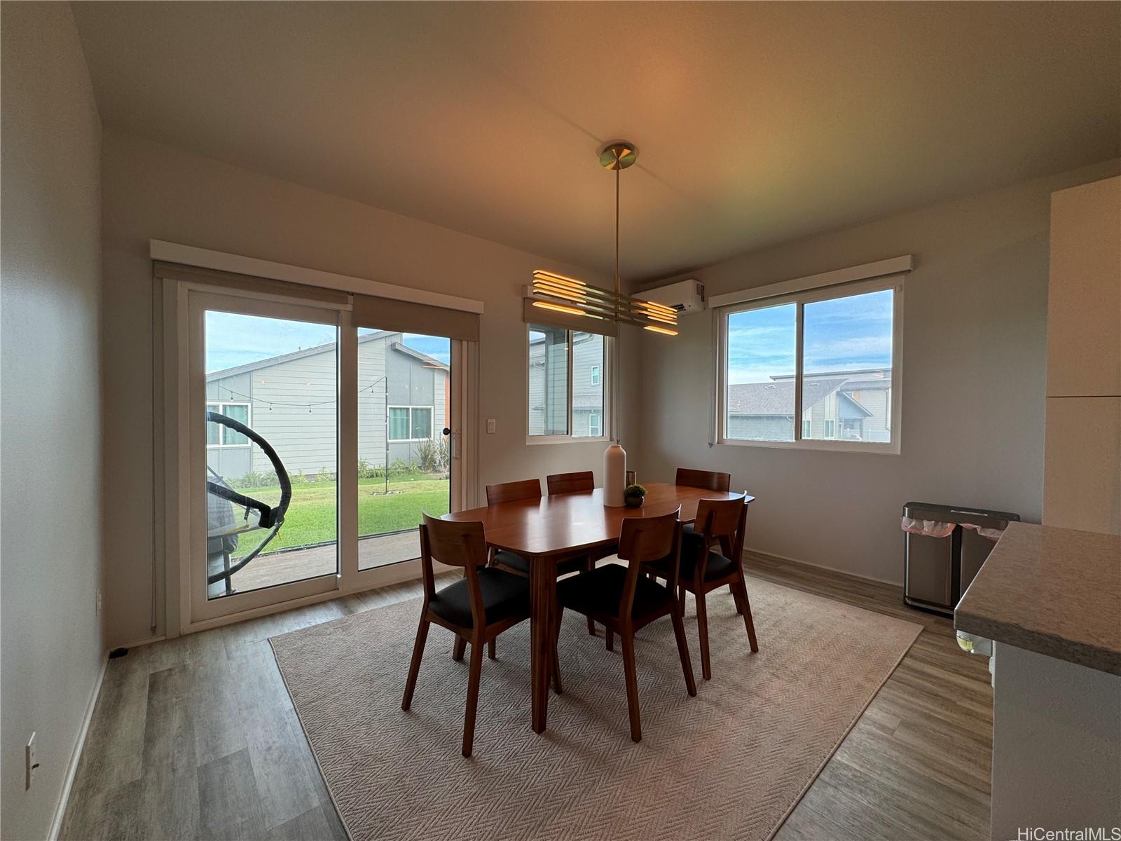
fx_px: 453
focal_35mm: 14
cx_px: 560
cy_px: 420
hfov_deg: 102.1
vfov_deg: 85.7
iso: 50
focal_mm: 2.22
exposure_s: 1/120
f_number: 2.2
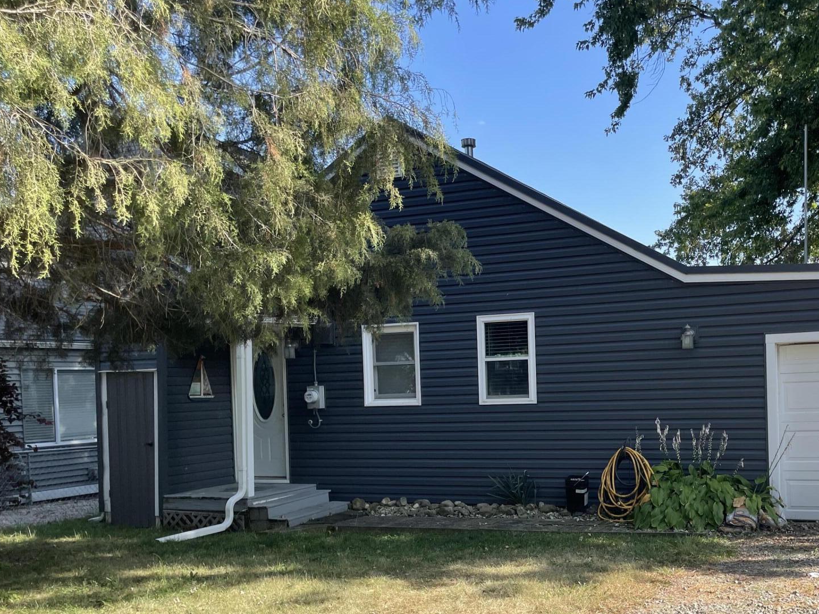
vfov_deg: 39.3
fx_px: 852
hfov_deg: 50.5
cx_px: 541
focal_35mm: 36
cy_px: 396
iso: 32
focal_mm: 4.2
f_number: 1.6
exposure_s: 1/1135
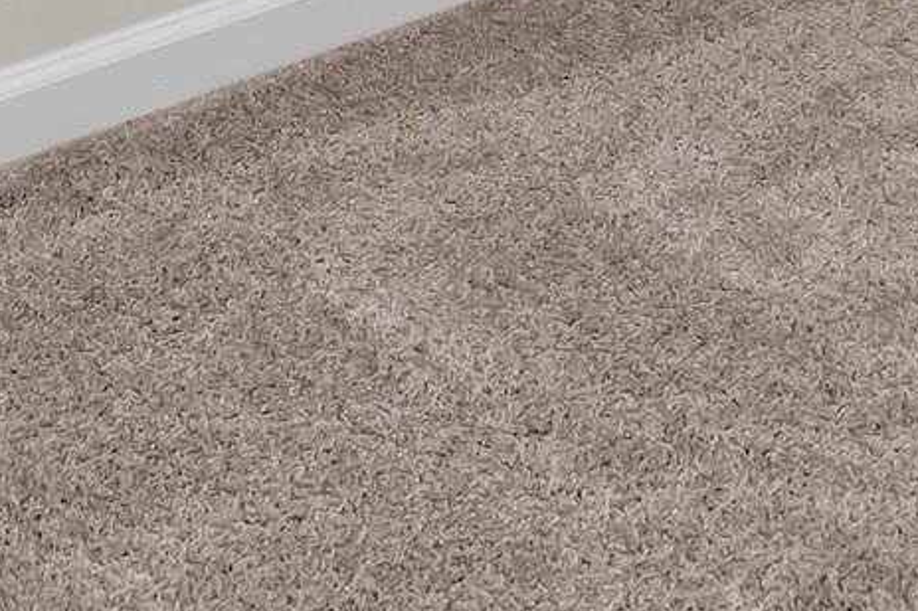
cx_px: 26
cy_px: -1063
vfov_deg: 10.3
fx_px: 2702
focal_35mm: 106
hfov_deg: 18.8
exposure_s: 1/5
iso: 320
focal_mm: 16
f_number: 9
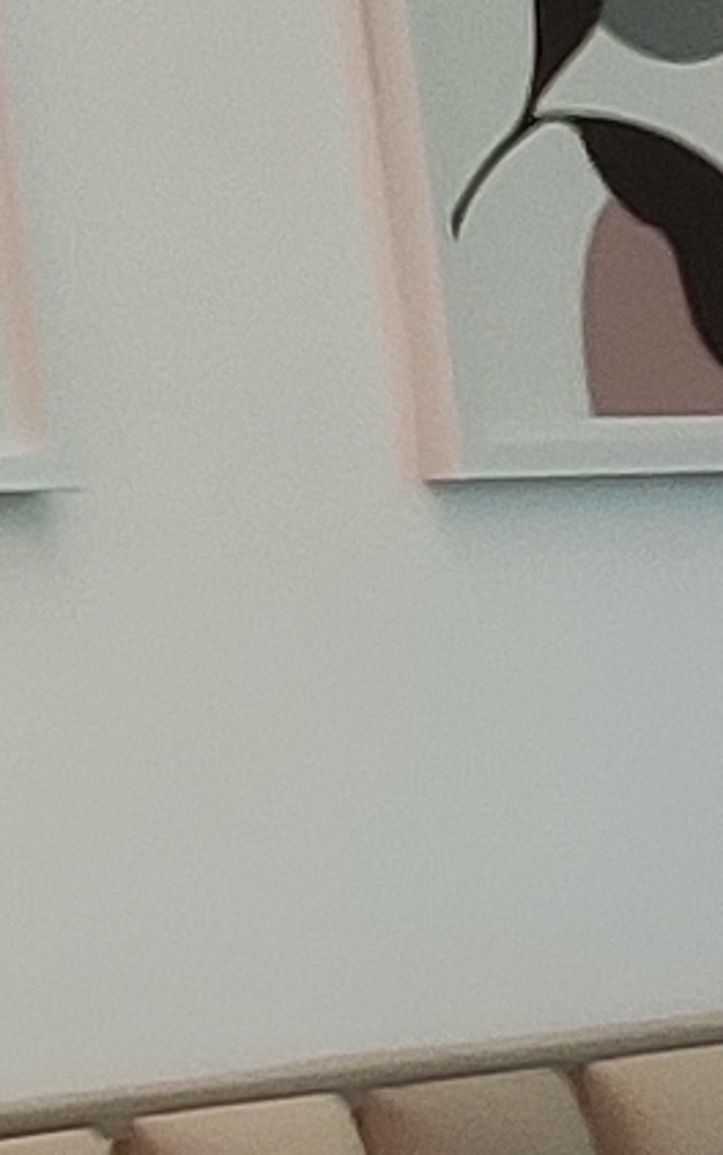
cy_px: 1741
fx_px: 7908
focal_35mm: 251
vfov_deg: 8.2
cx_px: 3881
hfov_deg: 4.4
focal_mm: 4.68
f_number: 1.79
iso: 213
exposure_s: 1/33
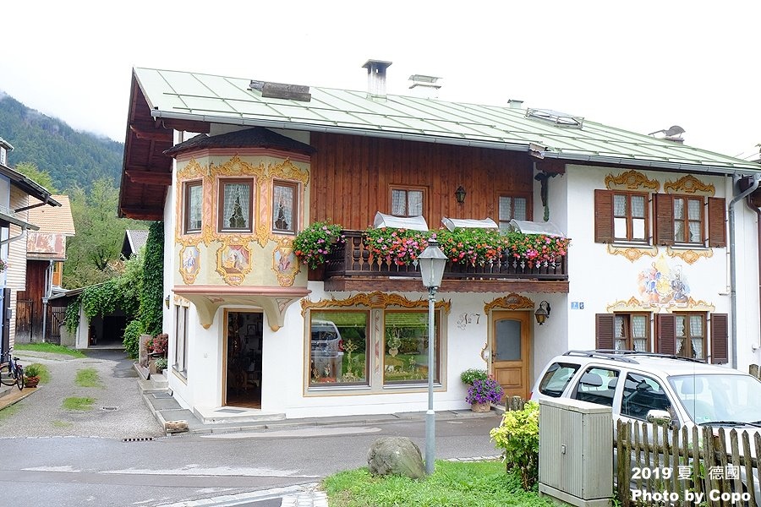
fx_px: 740
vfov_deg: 37.9
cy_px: 254
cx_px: 380
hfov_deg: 54.4
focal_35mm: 35
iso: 500
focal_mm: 23.3
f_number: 6.4
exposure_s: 1/125
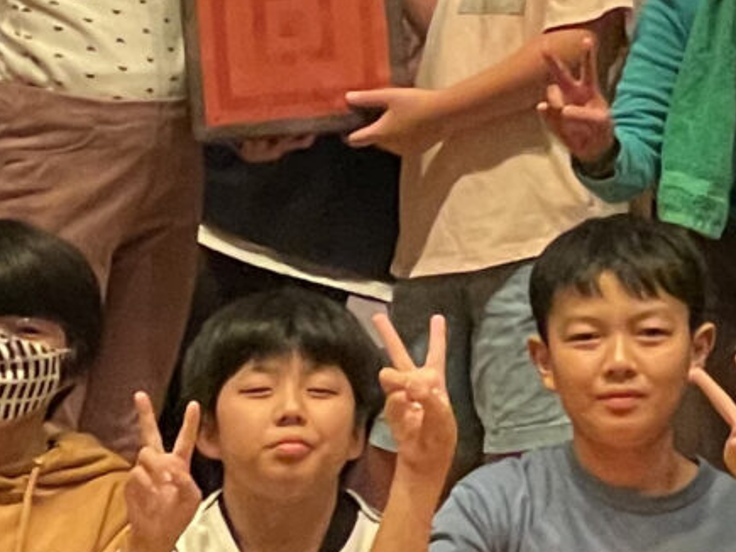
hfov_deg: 6.3
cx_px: 1332
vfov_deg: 4.8
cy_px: -7
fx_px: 6504
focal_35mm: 306
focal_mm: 6
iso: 250
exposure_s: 1/60
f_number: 2
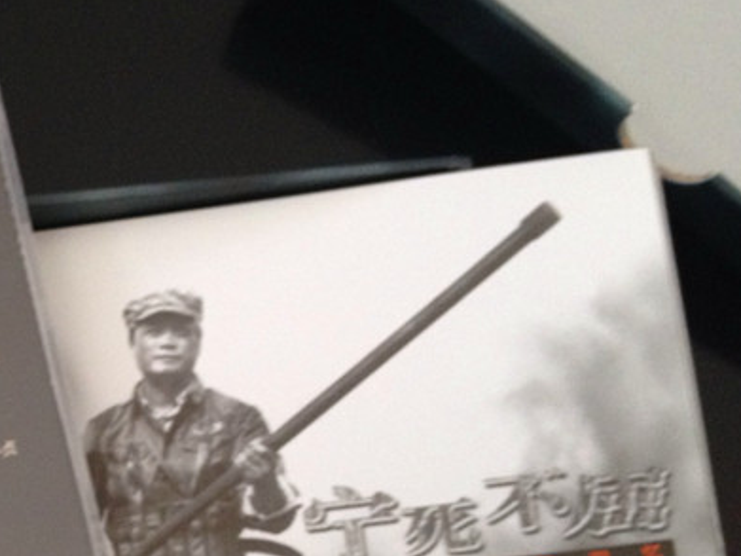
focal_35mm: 76
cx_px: -47
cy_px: 570
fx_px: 1626
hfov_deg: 24.2
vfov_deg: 18.8
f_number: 2.4
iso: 160
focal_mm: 4.28
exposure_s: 1/20
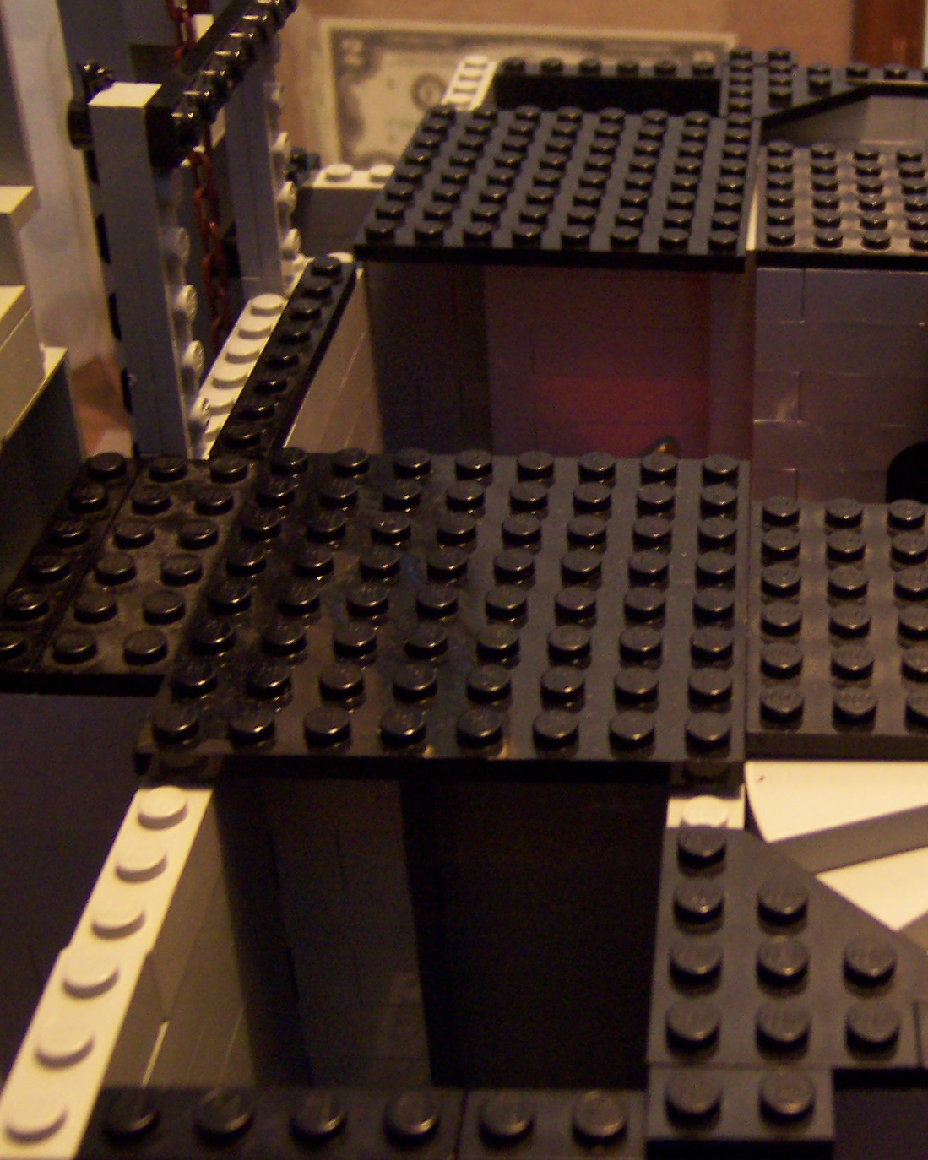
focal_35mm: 54
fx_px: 1854
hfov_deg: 27.0
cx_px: 860
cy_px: 530
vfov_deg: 34.7
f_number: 2.8
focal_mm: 5.5
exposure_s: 1/8
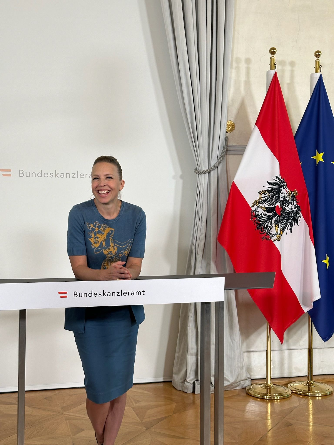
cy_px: 222
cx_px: 167
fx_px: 618
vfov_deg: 39.7
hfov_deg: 30.3
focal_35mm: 48
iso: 80
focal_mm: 6.86
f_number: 1.78
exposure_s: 1/100
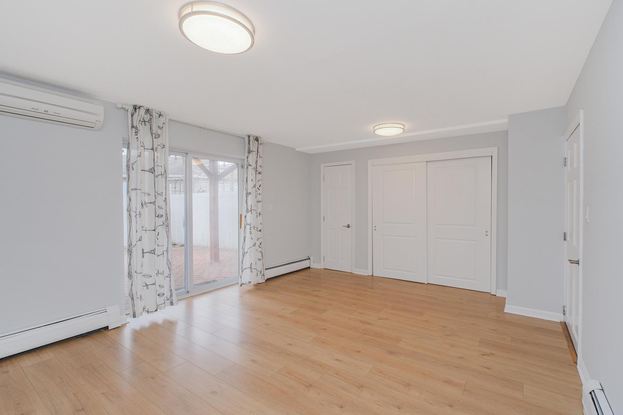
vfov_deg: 73.7
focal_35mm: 16
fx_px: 277
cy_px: 214
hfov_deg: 96.7
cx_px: 325
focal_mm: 10
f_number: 7.1
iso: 400
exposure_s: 1/60
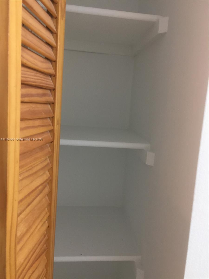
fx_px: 233
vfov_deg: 61.7
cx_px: 104
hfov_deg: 48.2
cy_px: 140
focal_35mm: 29
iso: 40
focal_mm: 4.15
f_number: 2.2
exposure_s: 1/15
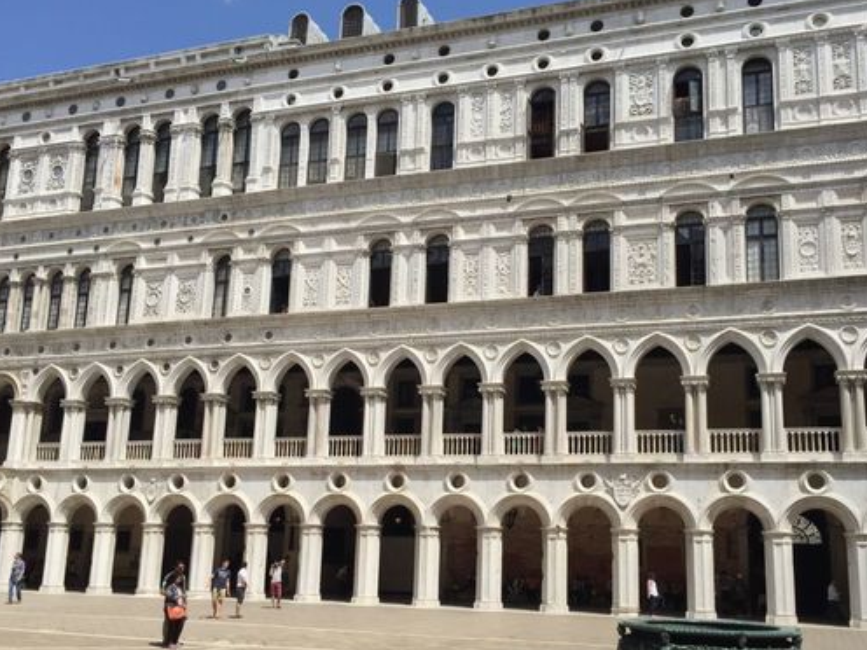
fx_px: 877
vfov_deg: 40.5
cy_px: 385
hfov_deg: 52.5
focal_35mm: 35
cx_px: 476
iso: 32
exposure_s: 1/2639
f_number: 2.2
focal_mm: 4.15
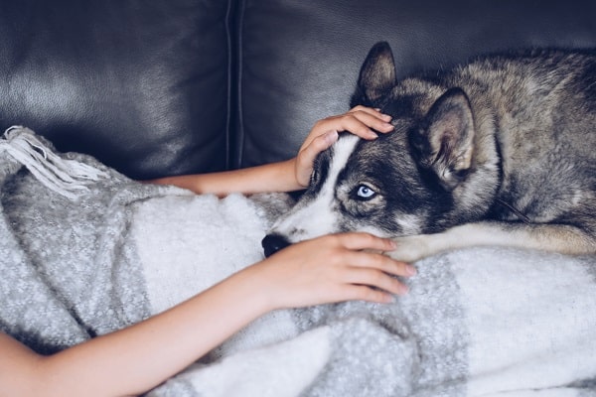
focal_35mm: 75
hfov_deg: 27.0
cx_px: 298
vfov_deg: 18.2
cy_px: 198
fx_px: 1242
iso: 200
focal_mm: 50
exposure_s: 1/160
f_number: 1.8
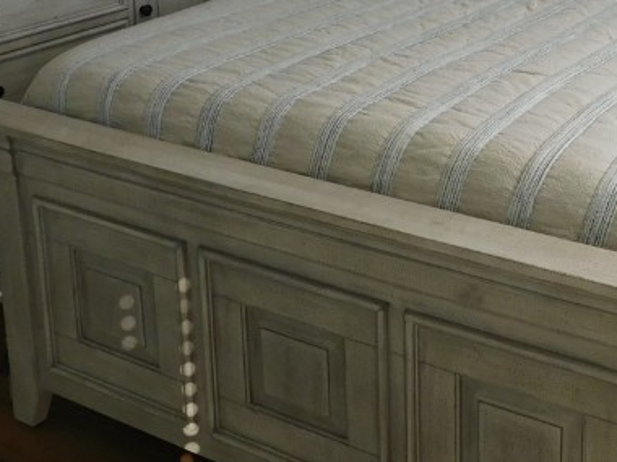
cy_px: -39
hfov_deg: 30.4
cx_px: 498
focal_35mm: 62
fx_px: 1105
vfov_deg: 22.4
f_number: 3
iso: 125
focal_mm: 4
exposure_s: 1/80
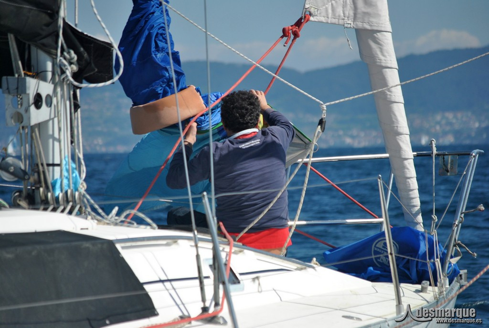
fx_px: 2756
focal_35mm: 202
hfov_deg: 10.1
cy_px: 164
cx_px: 244
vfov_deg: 6.8
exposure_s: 1/1600
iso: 200
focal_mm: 135
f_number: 5
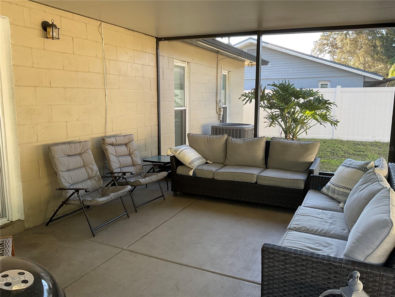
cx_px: 198
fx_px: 331
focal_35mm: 29
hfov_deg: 61.7
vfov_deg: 48.2
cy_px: 148
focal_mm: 3
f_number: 1.8
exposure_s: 1/122
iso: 50
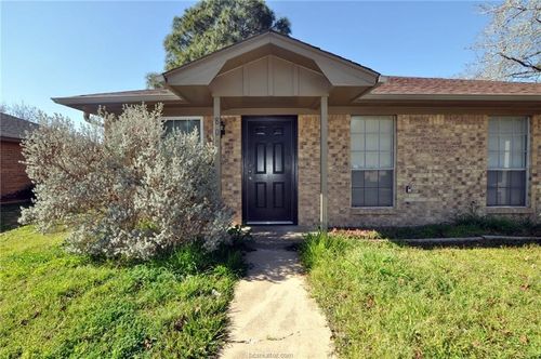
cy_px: 180
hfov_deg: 95.1
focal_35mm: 16
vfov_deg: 71.9
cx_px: 270
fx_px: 248
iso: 200
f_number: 9
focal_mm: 11
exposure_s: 1/200
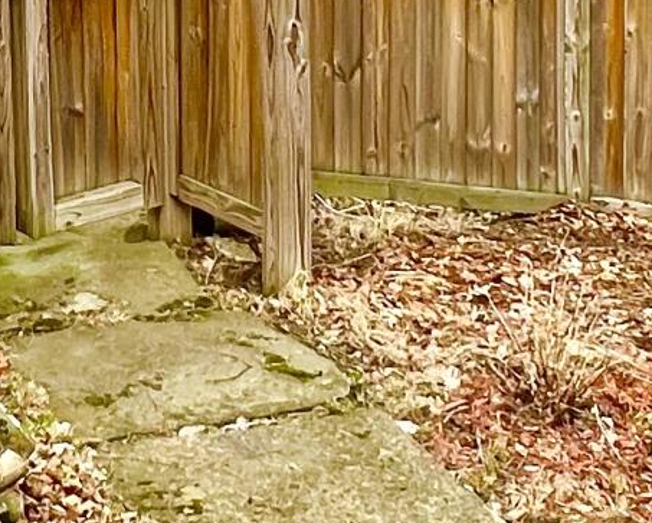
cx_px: 66
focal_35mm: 84
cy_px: -140
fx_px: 1622
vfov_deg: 17.3
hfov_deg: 22.2
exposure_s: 1/708
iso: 32
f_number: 1.8
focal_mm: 1.57
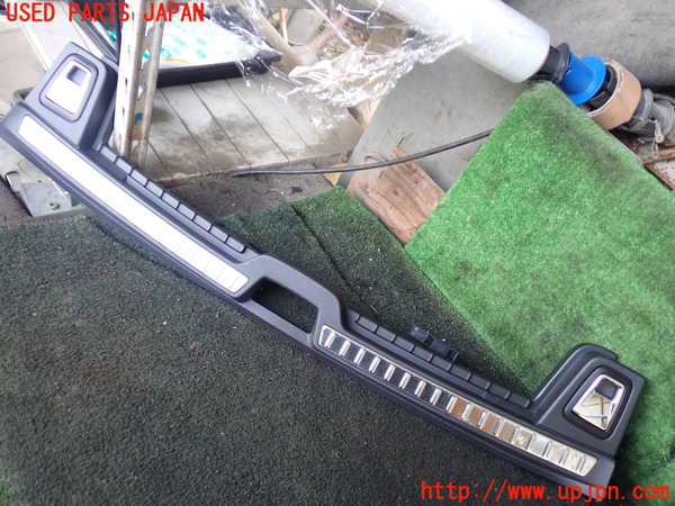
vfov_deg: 46.8
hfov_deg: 60.0
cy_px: 253
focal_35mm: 30
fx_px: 585
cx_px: 338
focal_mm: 5.4
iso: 200
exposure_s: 1/60
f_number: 2.3
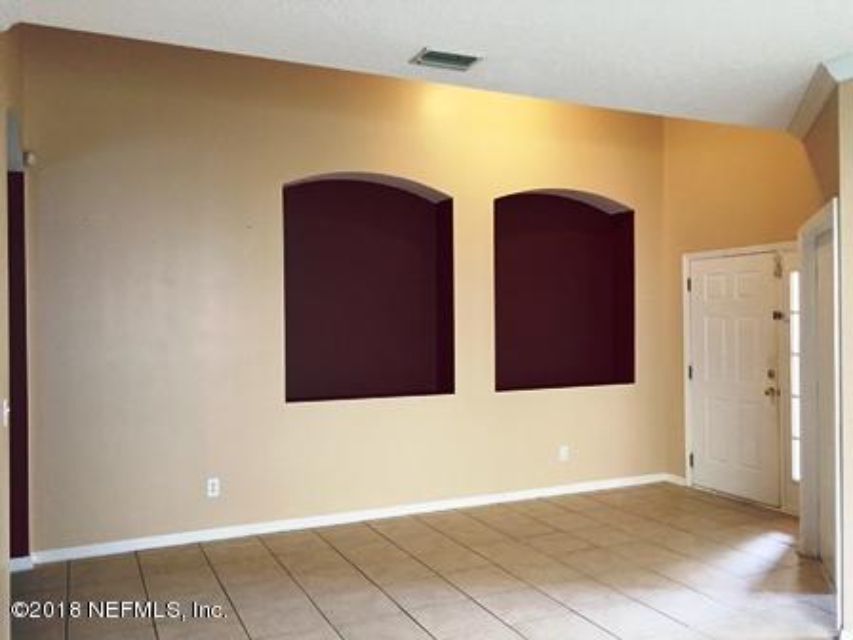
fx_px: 715
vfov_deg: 48.2
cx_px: 426
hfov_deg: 61.7
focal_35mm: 29
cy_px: 320
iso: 200
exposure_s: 1/30
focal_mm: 4.15
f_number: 2.2
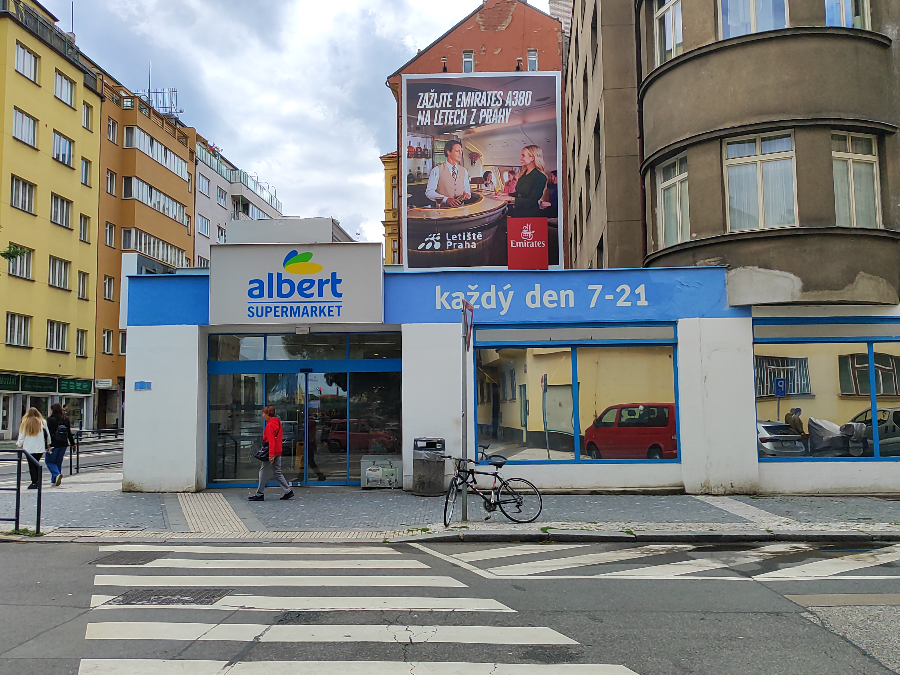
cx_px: 450
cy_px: 338
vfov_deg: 56.8
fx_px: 624
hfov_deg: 71.6
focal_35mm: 24
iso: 50
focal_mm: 5.89
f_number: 1.89
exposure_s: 1/823
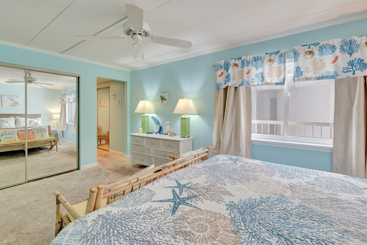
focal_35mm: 16
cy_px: 119
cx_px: 180
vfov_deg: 73.7
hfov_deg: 96.7
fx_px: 163
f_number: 8
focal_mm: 15
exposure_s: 1/13
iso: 320
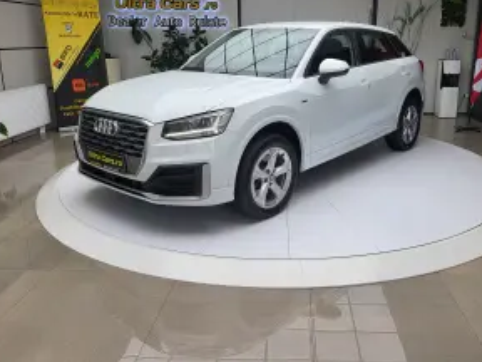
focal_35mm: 30
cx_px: 286
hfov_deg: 59.5
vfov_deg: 46.4
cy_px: 137
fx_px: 418
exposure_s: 1/412
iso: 40
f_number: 1.8
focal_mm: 5
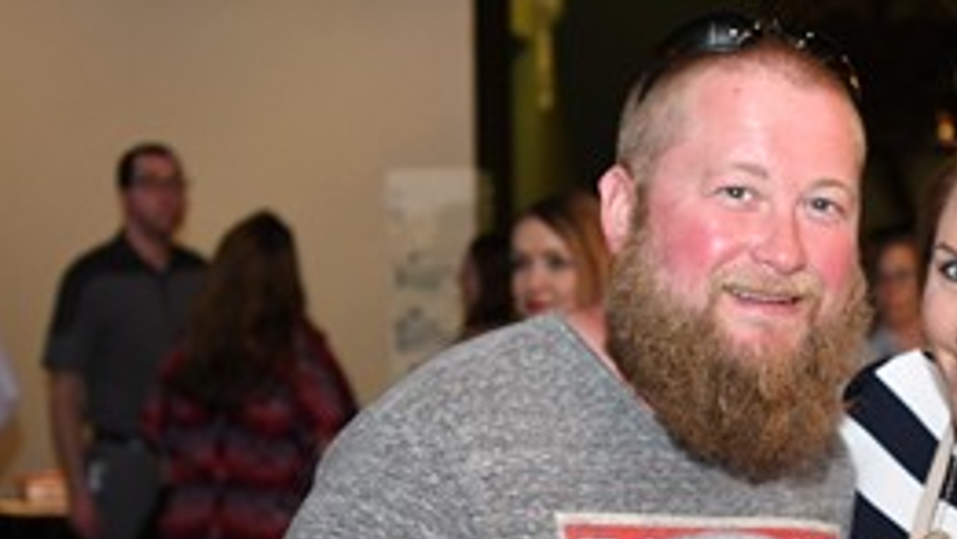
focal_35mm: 106
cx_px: 887
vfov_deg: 11.4
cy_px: 380
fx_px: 2691
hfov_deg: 19.7
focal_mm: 32
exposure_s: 1/125
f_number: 3.5
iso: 1000
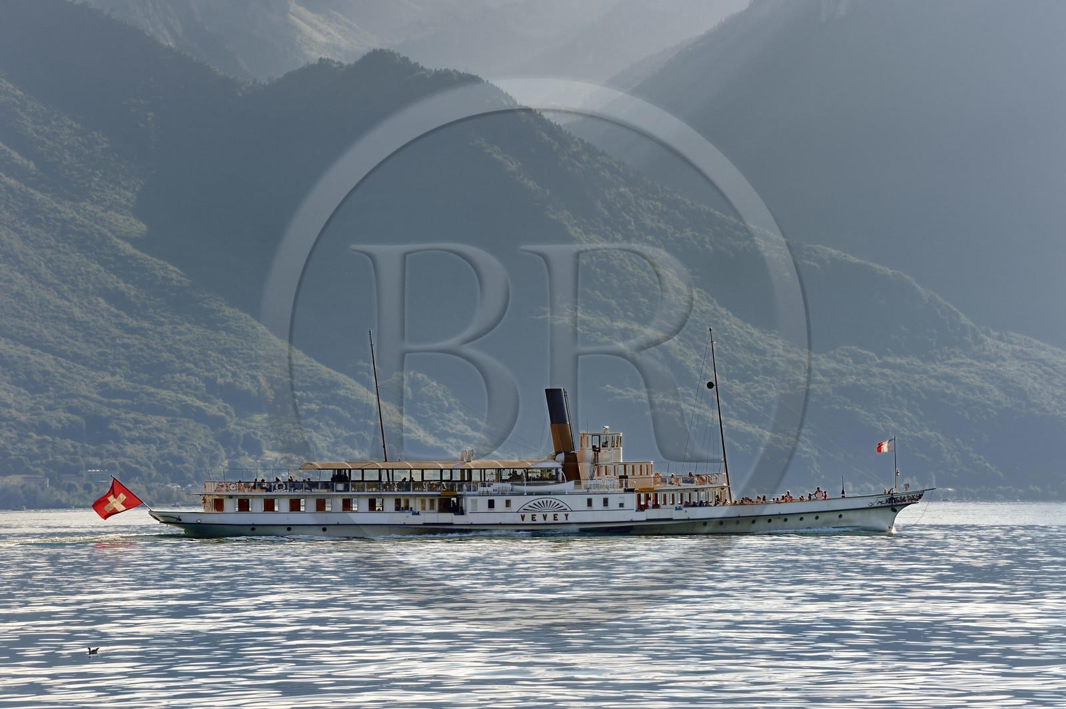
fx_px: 5917
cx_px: 533
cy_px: 354
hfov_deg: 10.3
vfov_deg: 6.9
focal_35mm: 200
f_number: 13
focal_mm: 200
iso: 200
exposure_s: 1/320
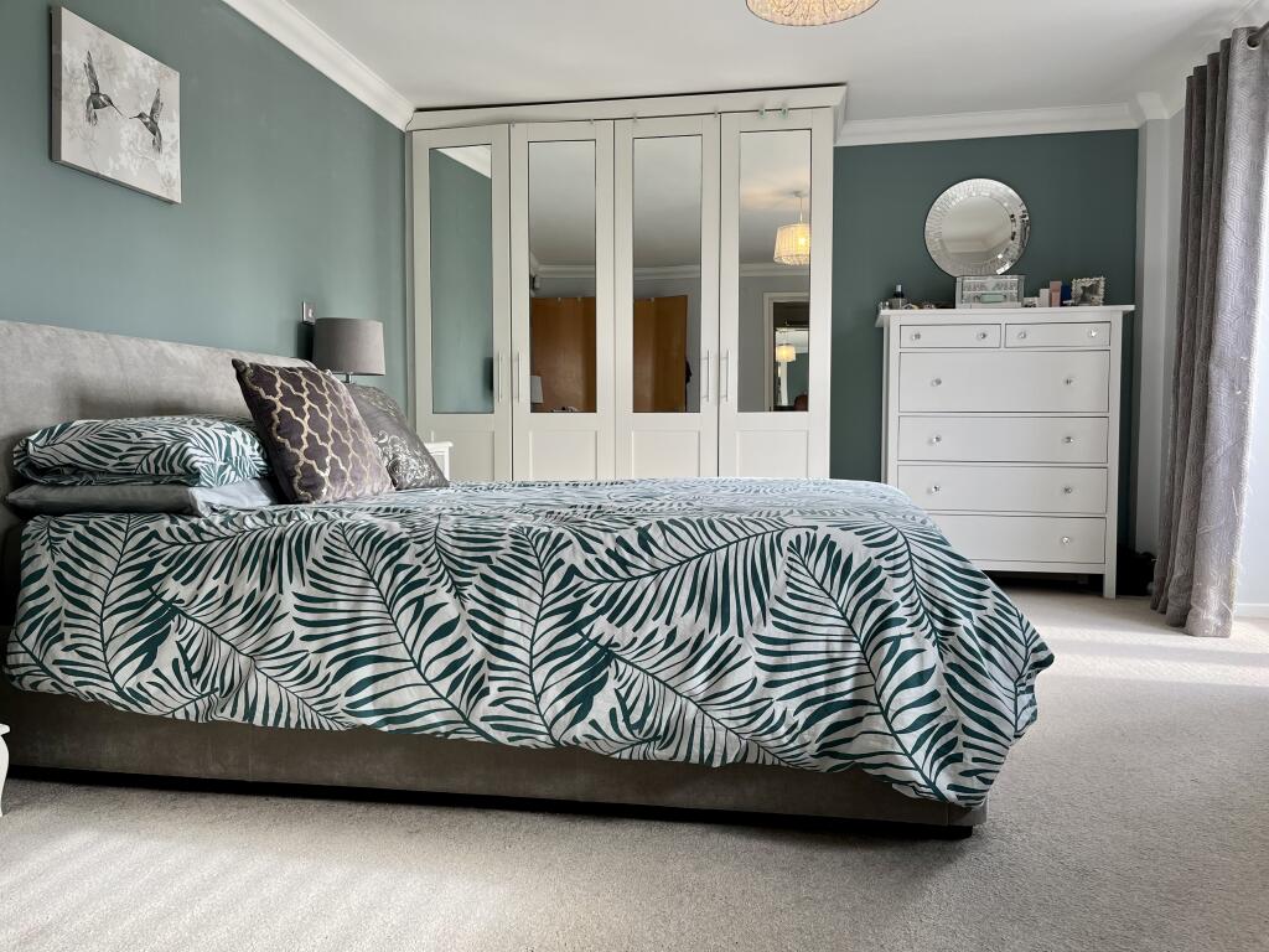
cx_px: 634
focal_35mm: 26
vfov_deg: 53.1
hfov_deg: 67.3
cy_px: 476
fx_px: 953
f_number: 1.6
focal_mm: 5.1
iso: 50
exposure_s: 1/122
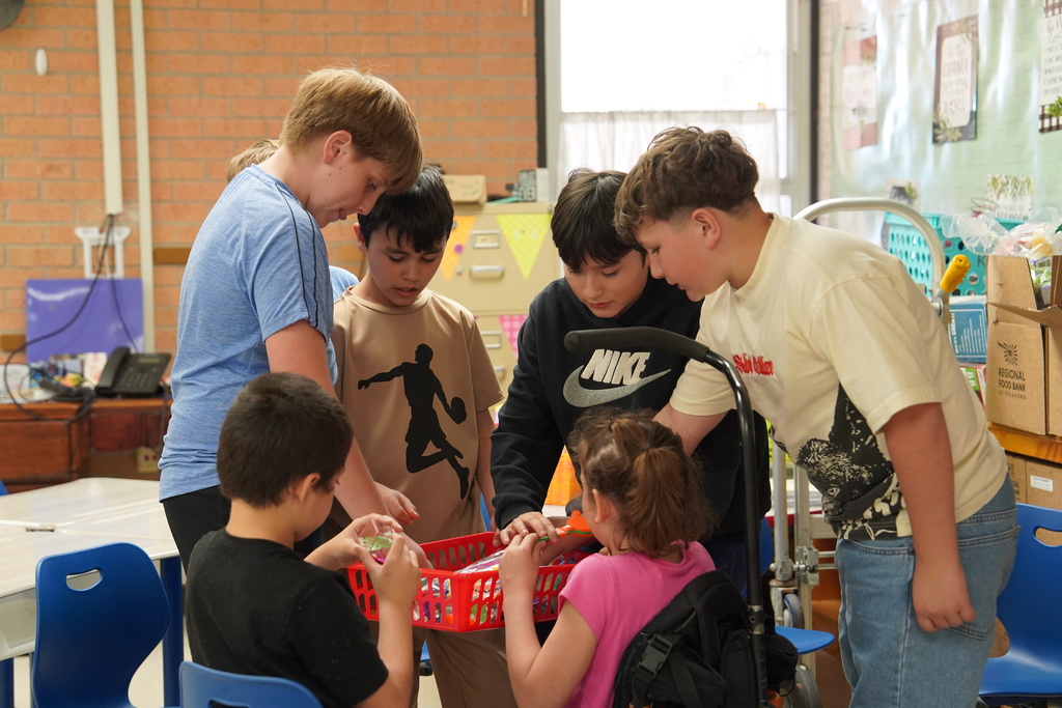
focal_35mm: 70
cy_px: 354
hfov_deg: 28.8
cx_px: 531
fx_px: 2065
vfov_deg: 19.5
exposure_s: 1/160
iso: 4000
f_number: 4
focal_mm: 70
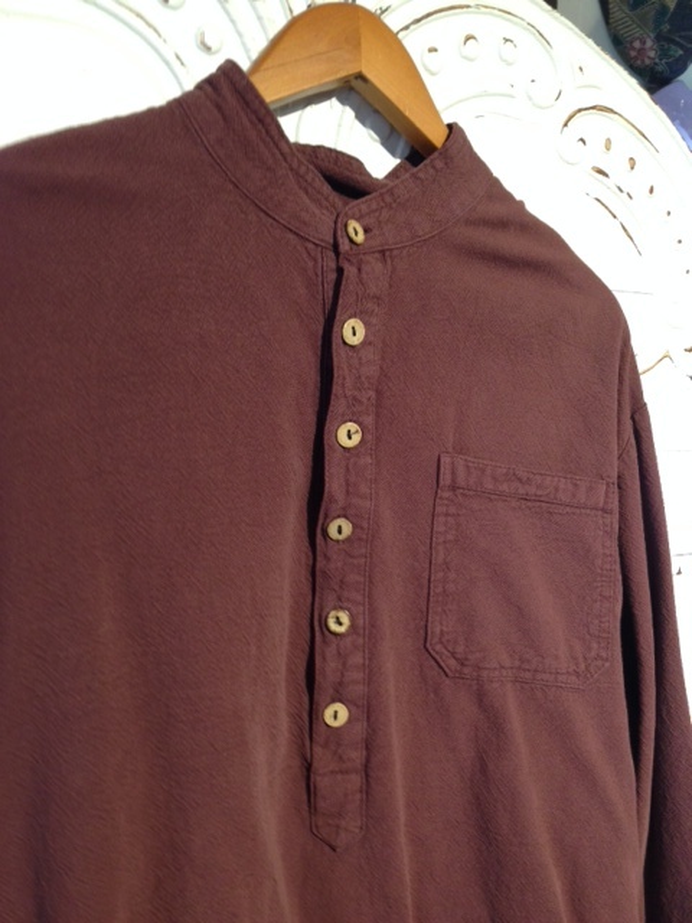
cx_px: 346
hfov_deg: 42.9
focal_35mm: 33
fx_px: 880
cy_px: 462
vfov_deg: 55.4
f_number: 2.4
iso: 100
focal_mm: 4.12
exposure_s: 1/20
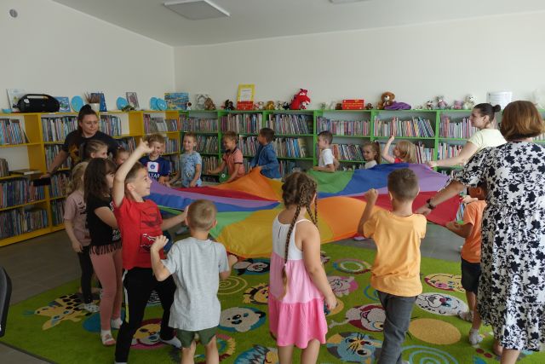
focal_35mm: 29
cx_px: 272
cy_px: 182
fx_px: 439
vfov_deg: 45.0
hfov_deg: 63.6
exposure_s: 1/125
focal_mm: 10.49
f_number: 2.8
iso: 125
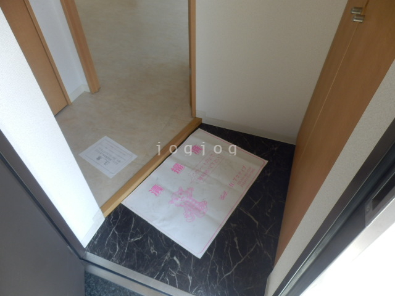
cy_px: 148
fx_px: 274
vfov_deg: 56.8
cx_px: 198
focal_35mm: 24
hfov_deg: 71.6
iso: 80
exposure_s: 1/30
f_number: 3
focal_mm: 4.2
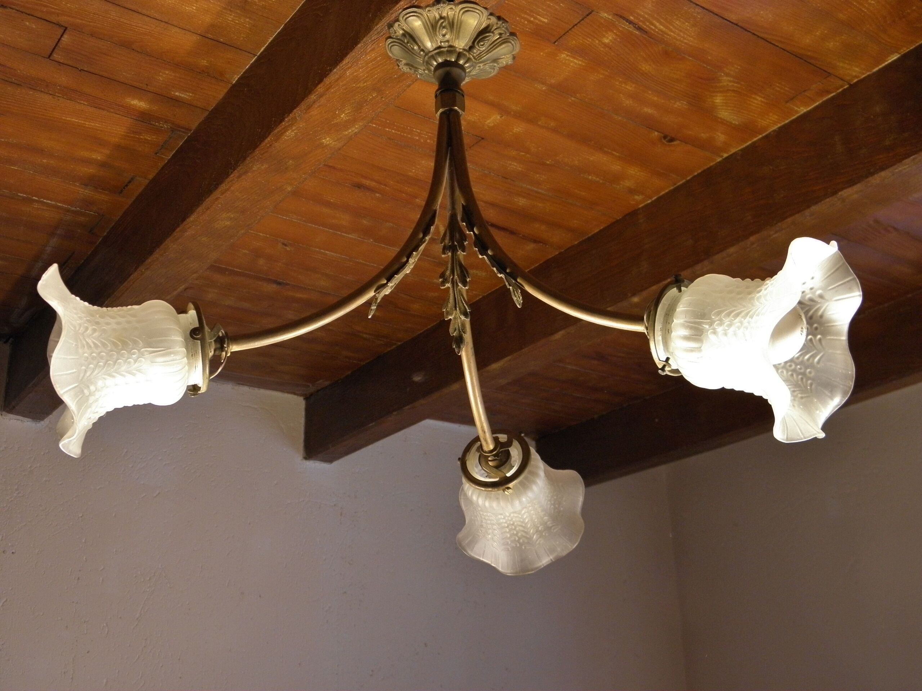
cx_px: 461
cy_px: 346
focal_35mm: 39
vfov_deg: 36.8
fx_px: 1039
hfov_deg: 47.9
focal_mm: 7.1
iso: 200
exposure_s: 1/13
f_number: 3.8
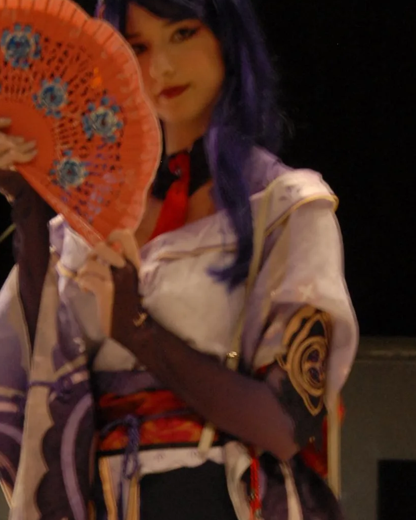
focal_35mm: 123
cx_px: 145
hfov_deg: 12.5
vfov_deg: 15.3
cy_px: 534
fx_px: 1897
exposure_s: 1/5
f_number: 6.3
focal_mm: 31
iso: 400
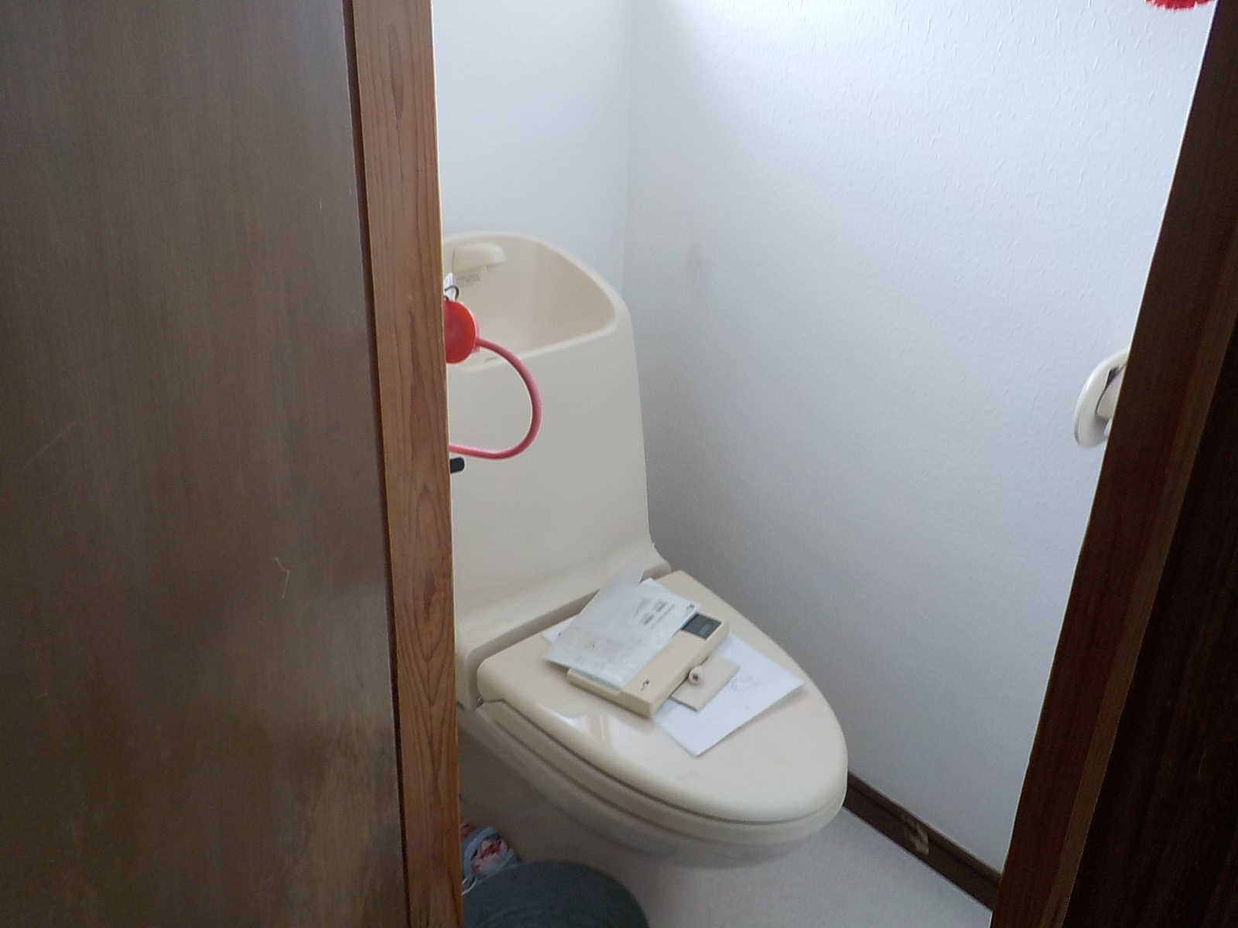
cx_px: 619
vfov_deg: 46.8
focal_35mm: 30
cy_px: 464
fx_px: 1073
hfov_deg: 60.0
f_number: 3.3
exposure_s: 1/30
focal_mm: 4.1
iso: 200
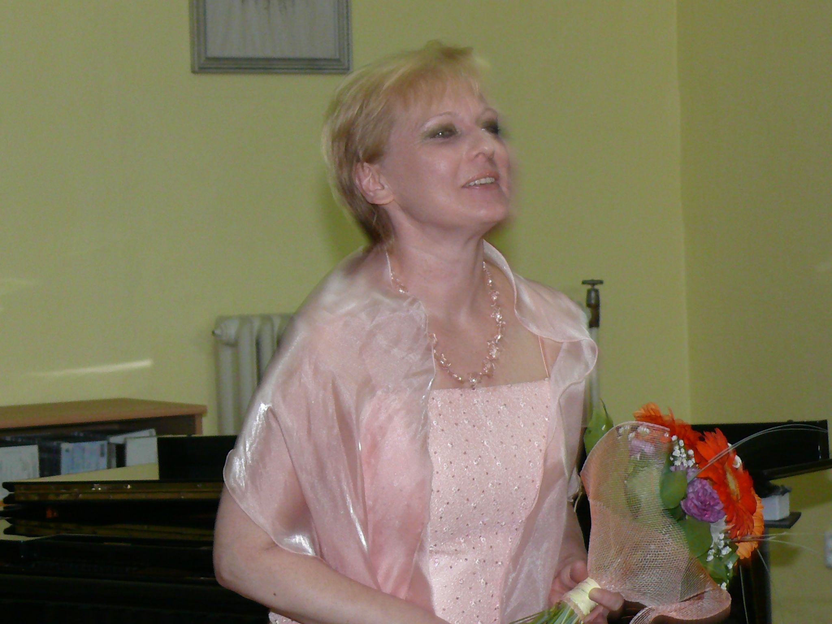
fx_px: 2908
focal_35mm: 121
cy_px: 312
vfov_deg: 12.2
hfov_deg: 16.3
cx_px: 416
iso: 200
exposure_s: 1/30
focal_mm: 14.7
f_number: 3.2
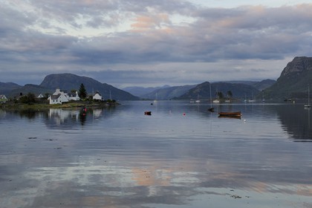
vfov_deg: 27.0
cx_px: 156
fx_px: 433
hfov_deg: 39.6
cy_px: 104
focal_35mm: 50
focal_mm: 50
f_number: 8
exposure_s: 1/80
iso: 400
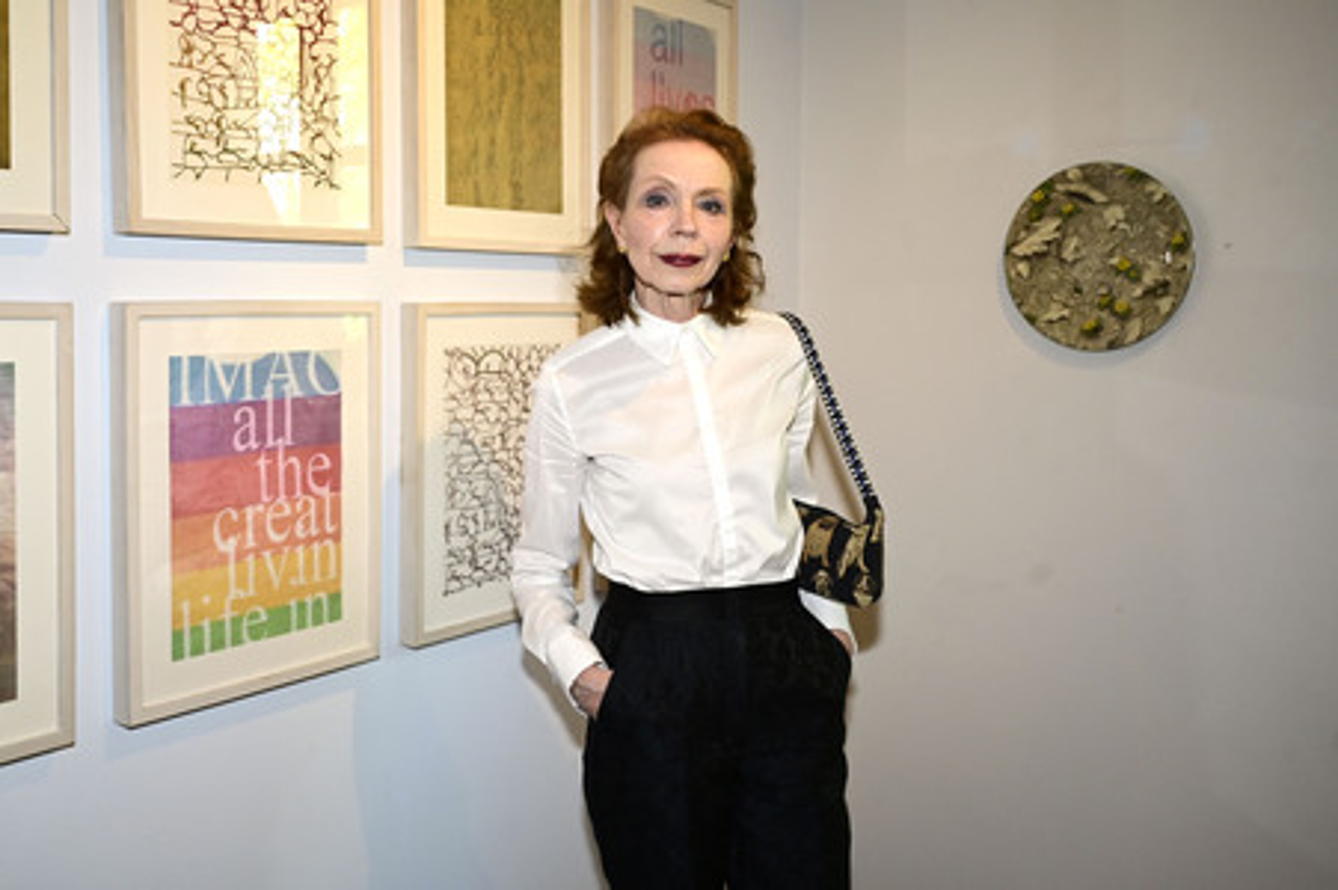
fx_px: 1207
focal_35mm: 32
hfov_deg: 58.0
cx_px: 669
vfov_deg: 40.5
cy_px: 445
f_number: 5.6
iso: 1250
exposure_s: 1/200
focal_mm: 32.5
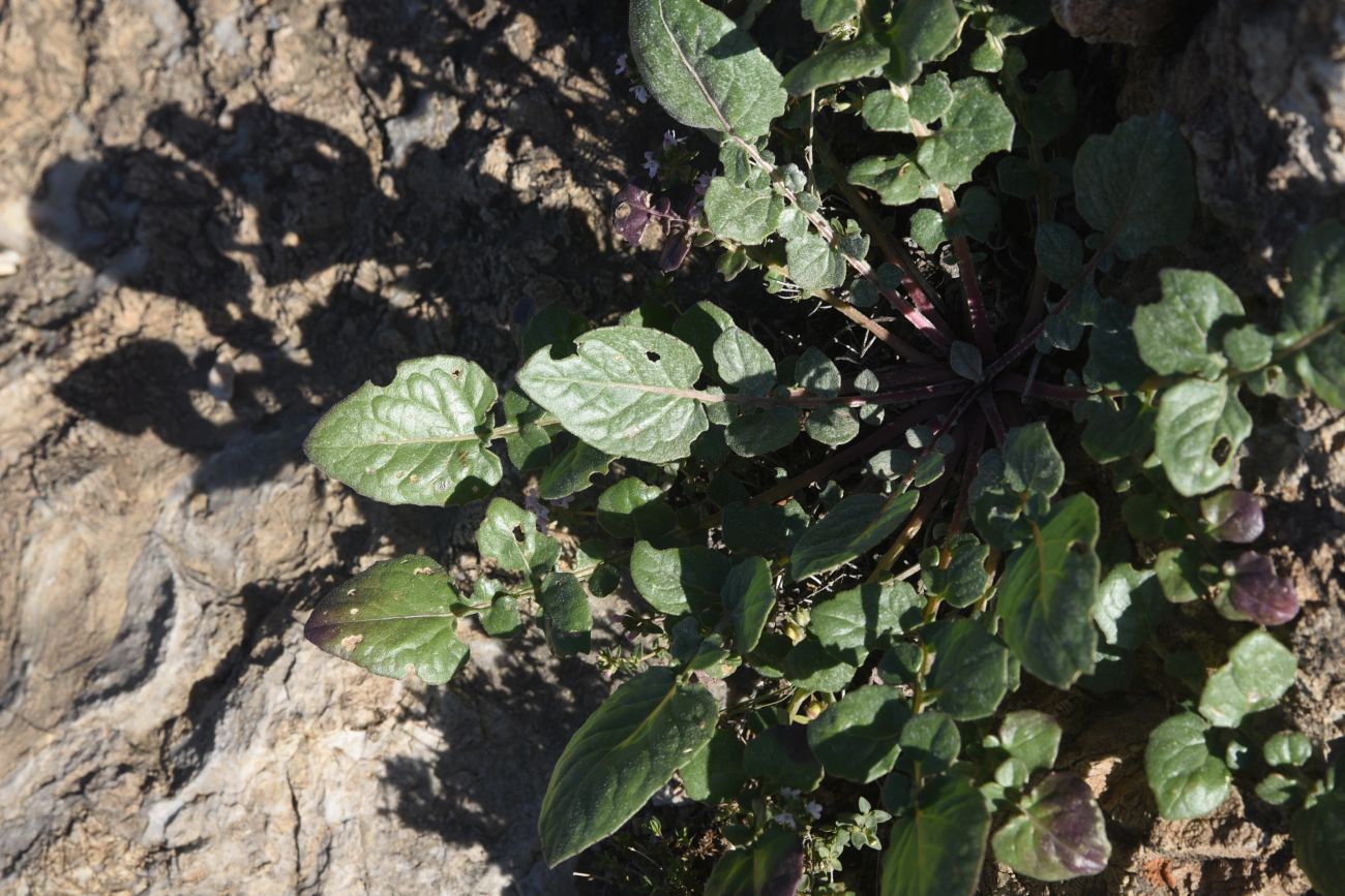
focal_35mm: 70
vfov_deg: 19.5
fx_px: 2615
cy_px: 448
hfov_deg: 28.8
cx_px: 672
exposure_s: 1/160
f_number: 11
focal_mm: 70
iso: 125
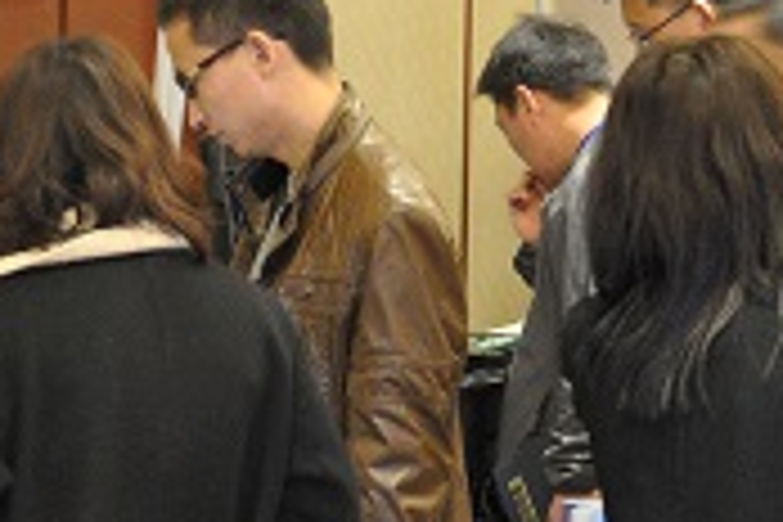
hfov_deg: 10.5
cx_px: 878
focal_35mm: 193
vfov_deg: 7.1
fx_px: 4207
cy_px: 4
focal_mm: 45
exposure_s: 1/13
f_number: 4.8
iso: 2500
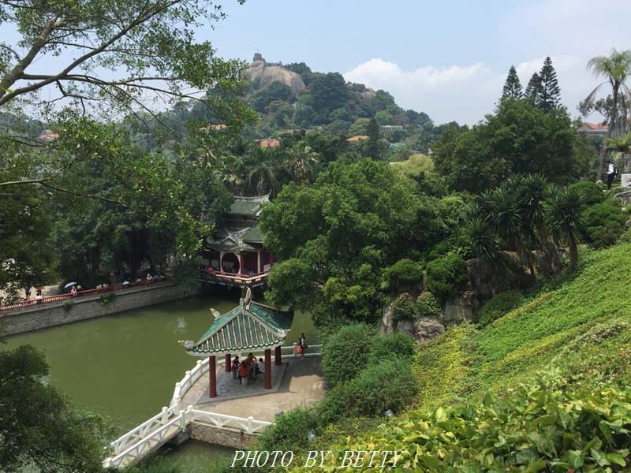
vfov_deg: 48.2
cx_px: 316
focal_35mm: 29
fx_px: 529
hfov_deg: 61.7
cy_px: 236
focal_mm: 4.15
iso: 32
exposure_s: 1/1522
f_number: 2.2
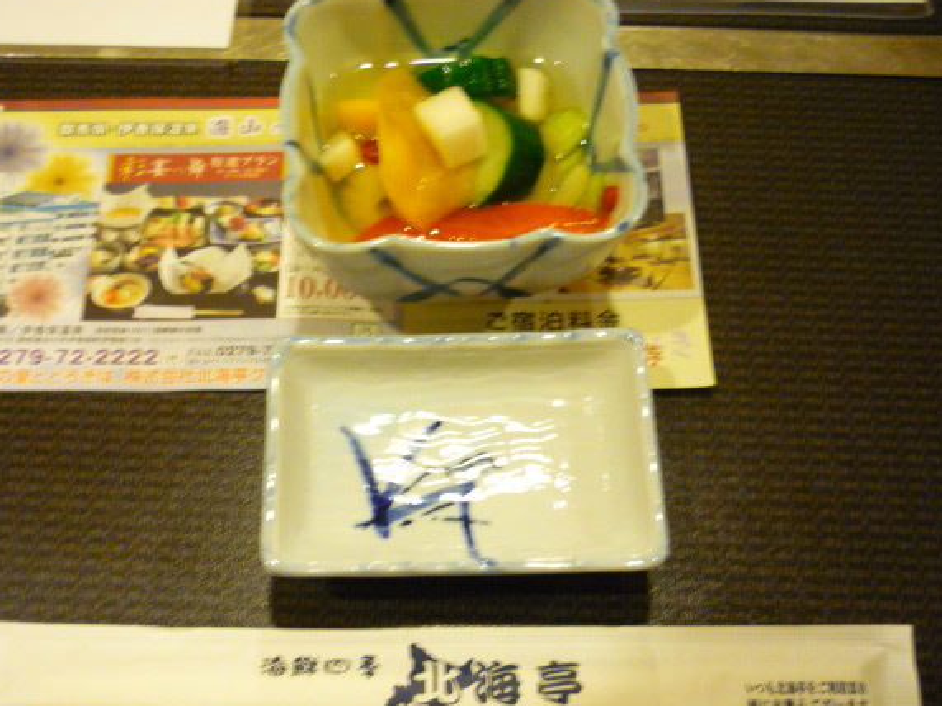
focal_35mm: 37
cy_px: 376
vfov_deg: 38.6
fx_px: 1007
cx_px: 422
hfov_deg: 50.1
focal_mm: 5.5
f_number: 2.8
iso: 400
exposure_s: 1/10
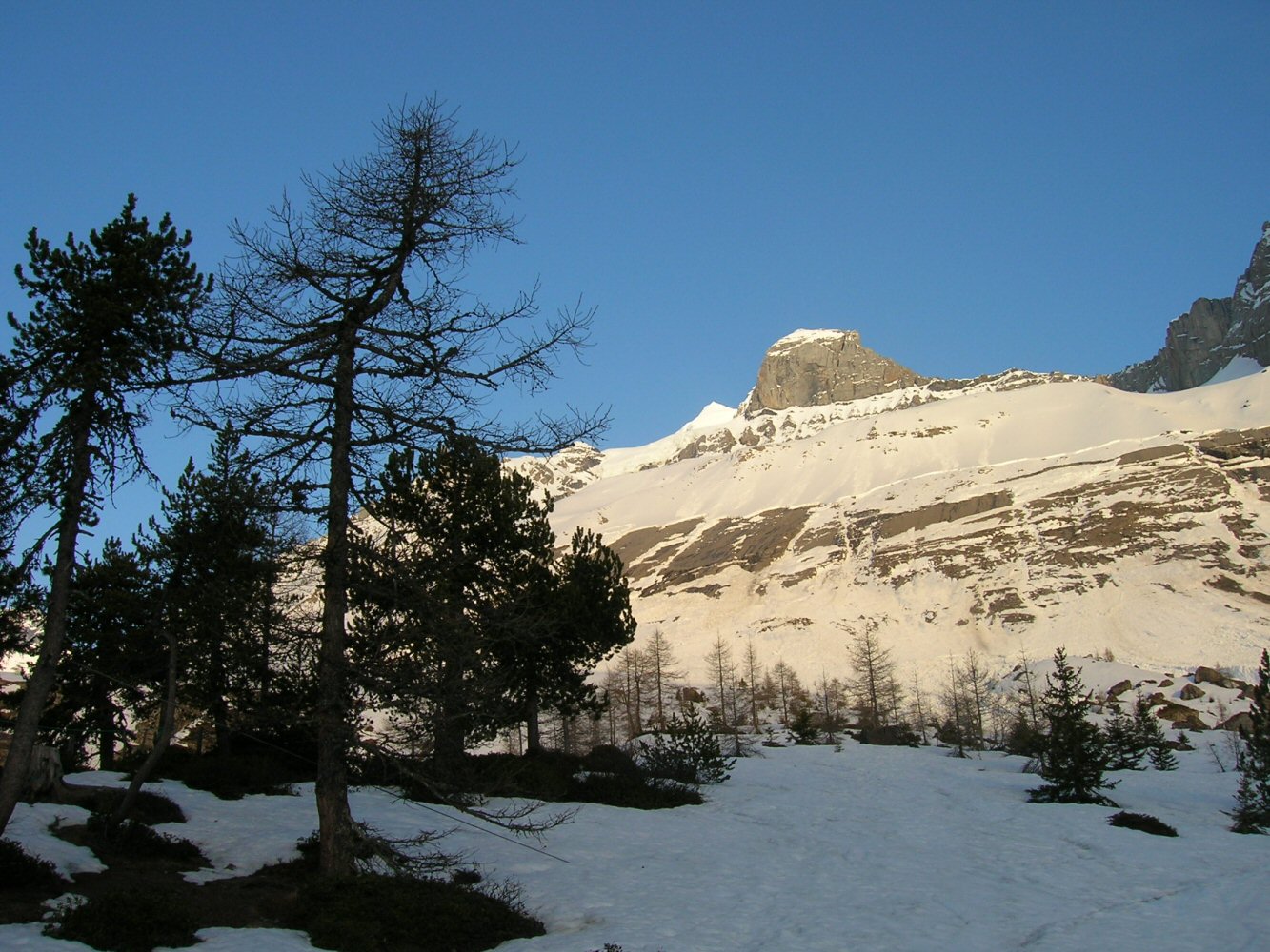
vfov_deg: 41.8
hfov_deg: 54.0
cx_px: 635
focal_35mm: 34
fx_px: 1248
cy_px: 476
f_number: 4.9
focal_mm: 5.7
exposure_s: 1/201
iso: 50
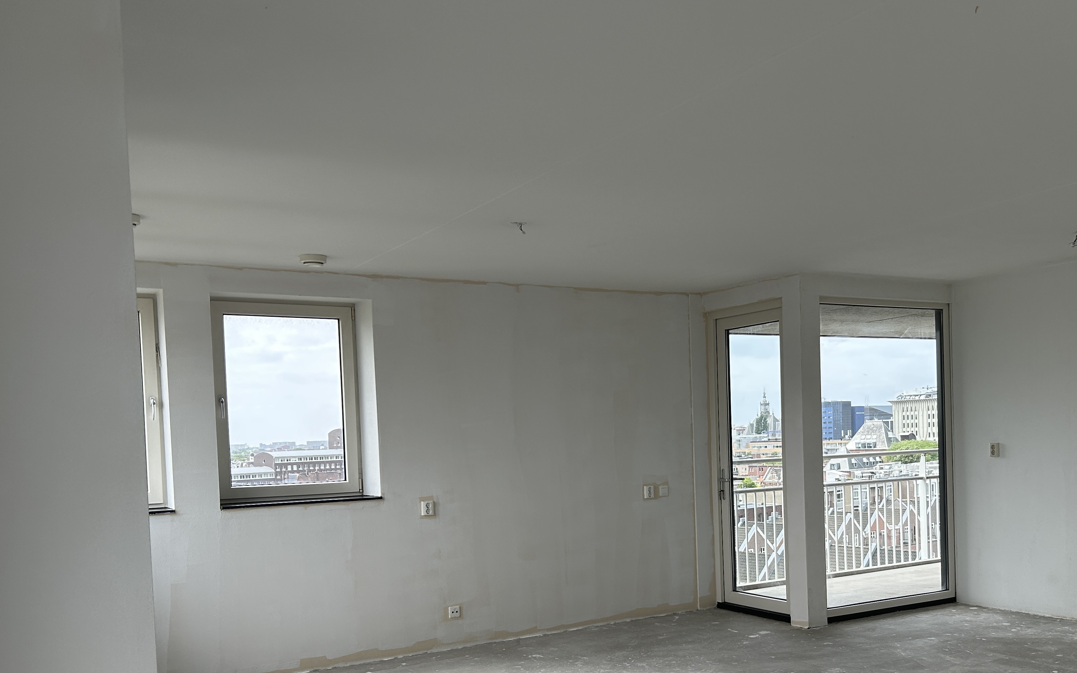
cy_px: 469
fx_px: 1027
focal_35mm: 35
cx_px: 639
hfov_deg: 55.0
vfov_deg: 35.8
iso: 50
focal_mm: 5.7
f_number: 1.5
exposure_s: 1/917
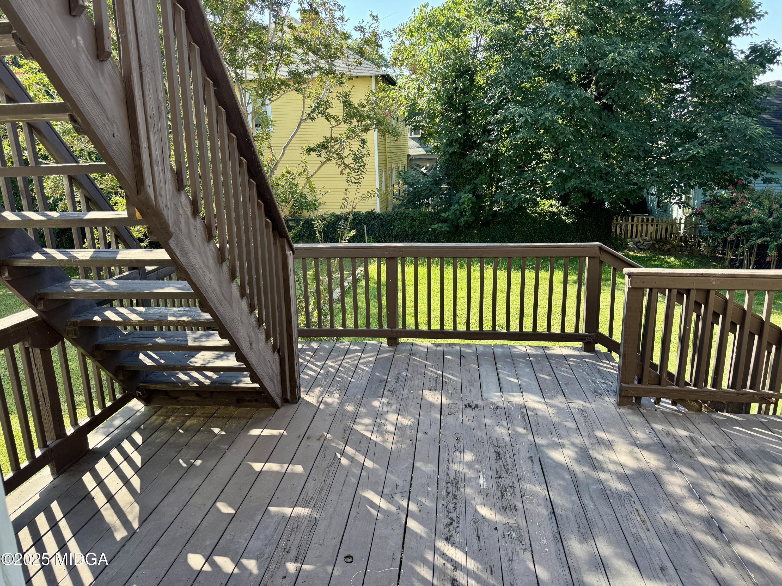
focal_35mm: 24
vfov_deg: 56.8
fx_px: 542
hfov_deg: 71.6
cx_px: 391
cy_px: 293
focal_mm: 6.76
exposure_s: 1/549
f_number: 1.78
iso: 80
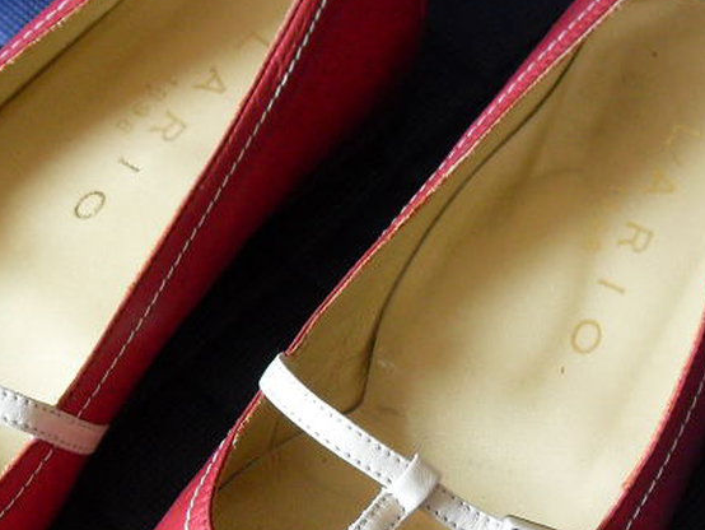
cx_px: 276
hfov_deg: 22.0
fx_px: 1813
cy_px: 404
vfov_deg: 16.5
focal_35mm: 89
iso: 200
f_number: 2.8
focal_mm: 6.3
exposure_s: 1/30
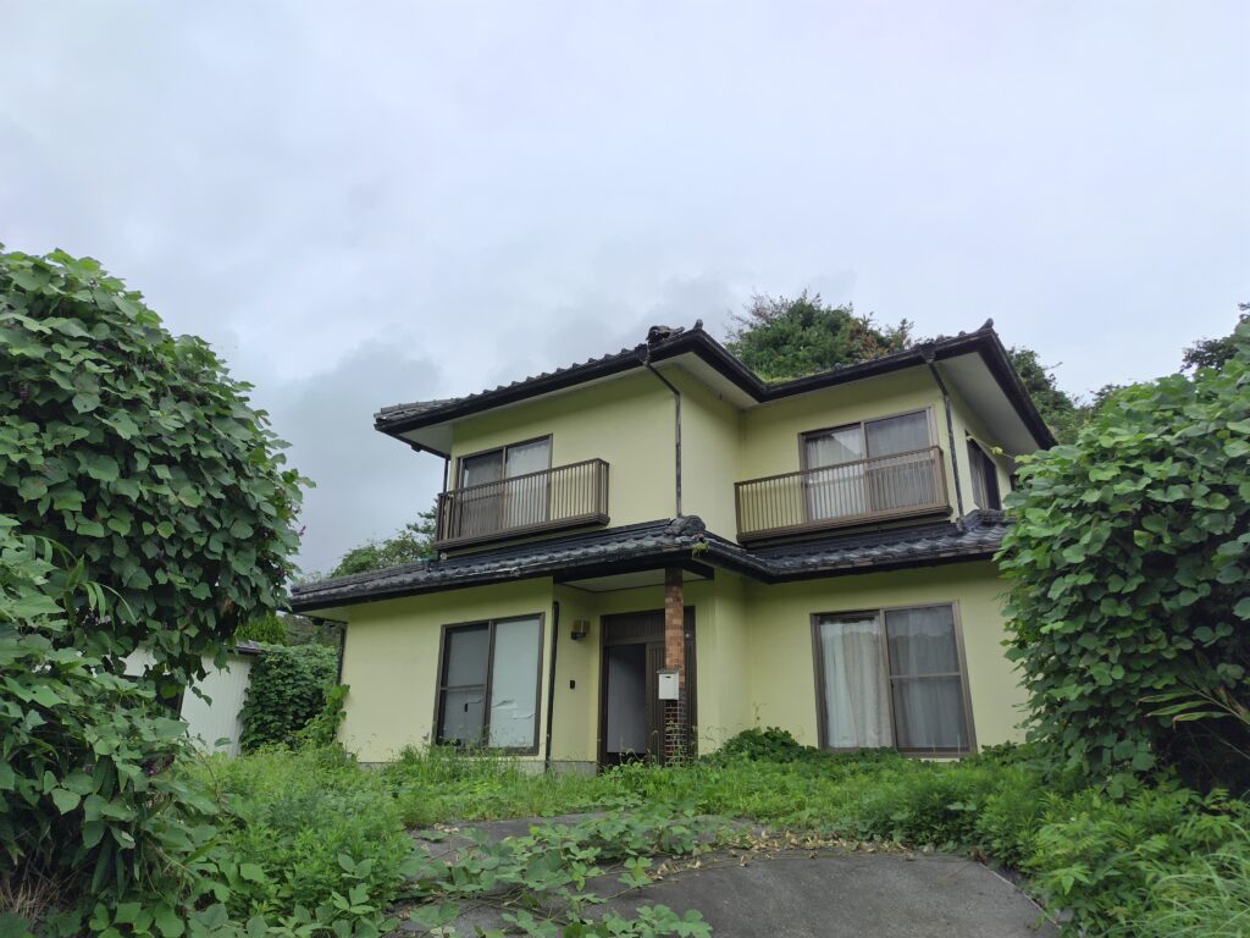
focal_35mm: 23
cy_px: 469
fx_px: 831
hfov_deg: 73.9
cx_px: 625
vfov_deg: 58.9
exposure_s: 1/339
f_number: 1.9
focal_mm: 5.5
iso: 50
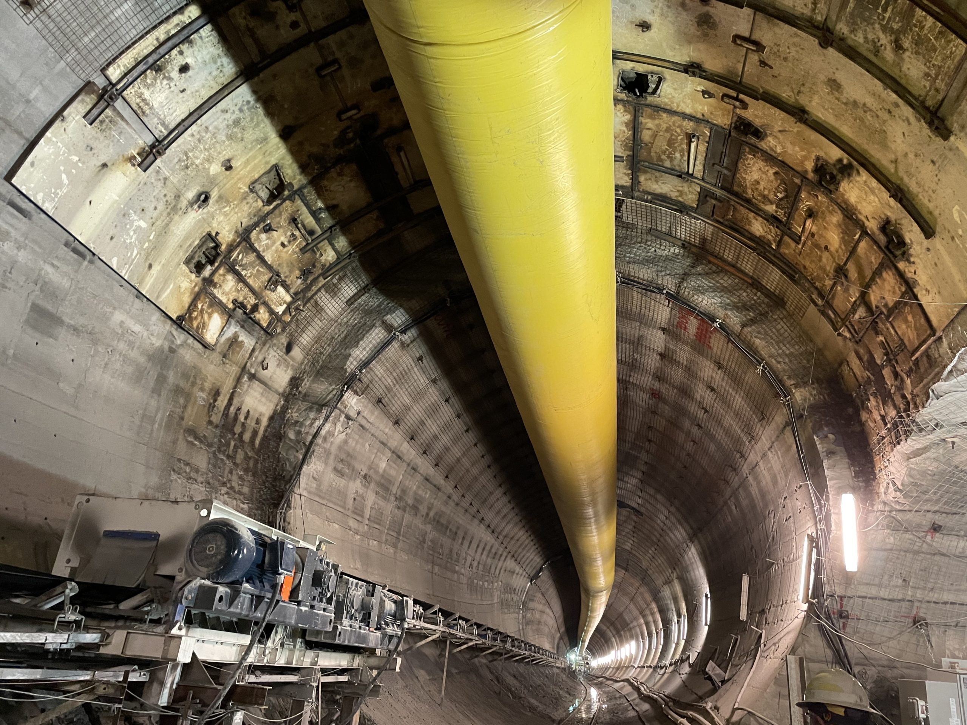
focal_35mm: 26
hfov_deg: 67.3
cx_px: 484
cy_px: 362
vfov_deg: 53.1
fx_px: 726
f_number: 1.6
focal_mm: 4.2
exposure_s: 1/30
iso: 500
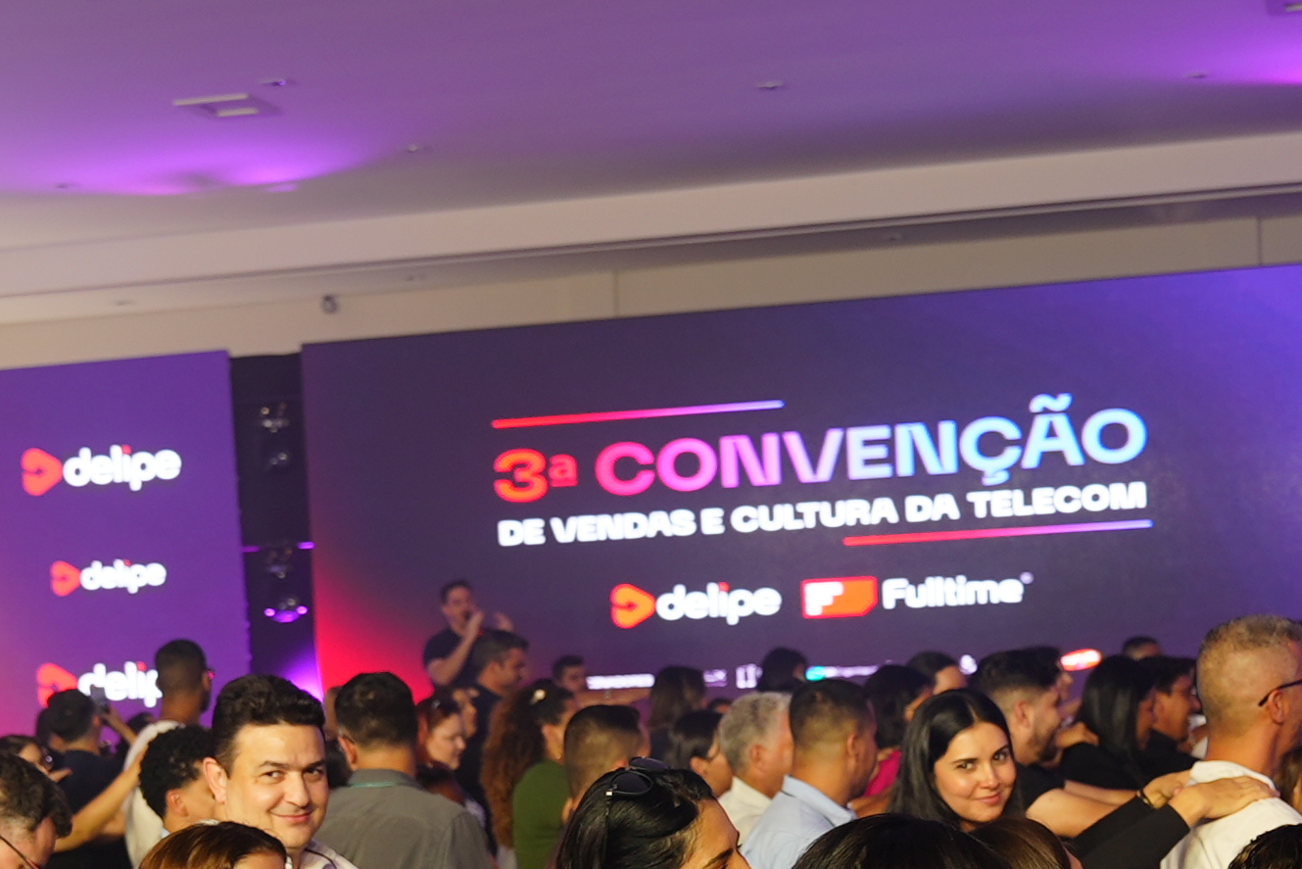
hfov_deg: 27.0
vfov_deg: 17.7
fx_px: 2713
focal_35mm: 75
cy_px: 899
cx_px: 606
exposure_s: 1/60
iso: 320
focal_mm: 24
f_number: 3.2
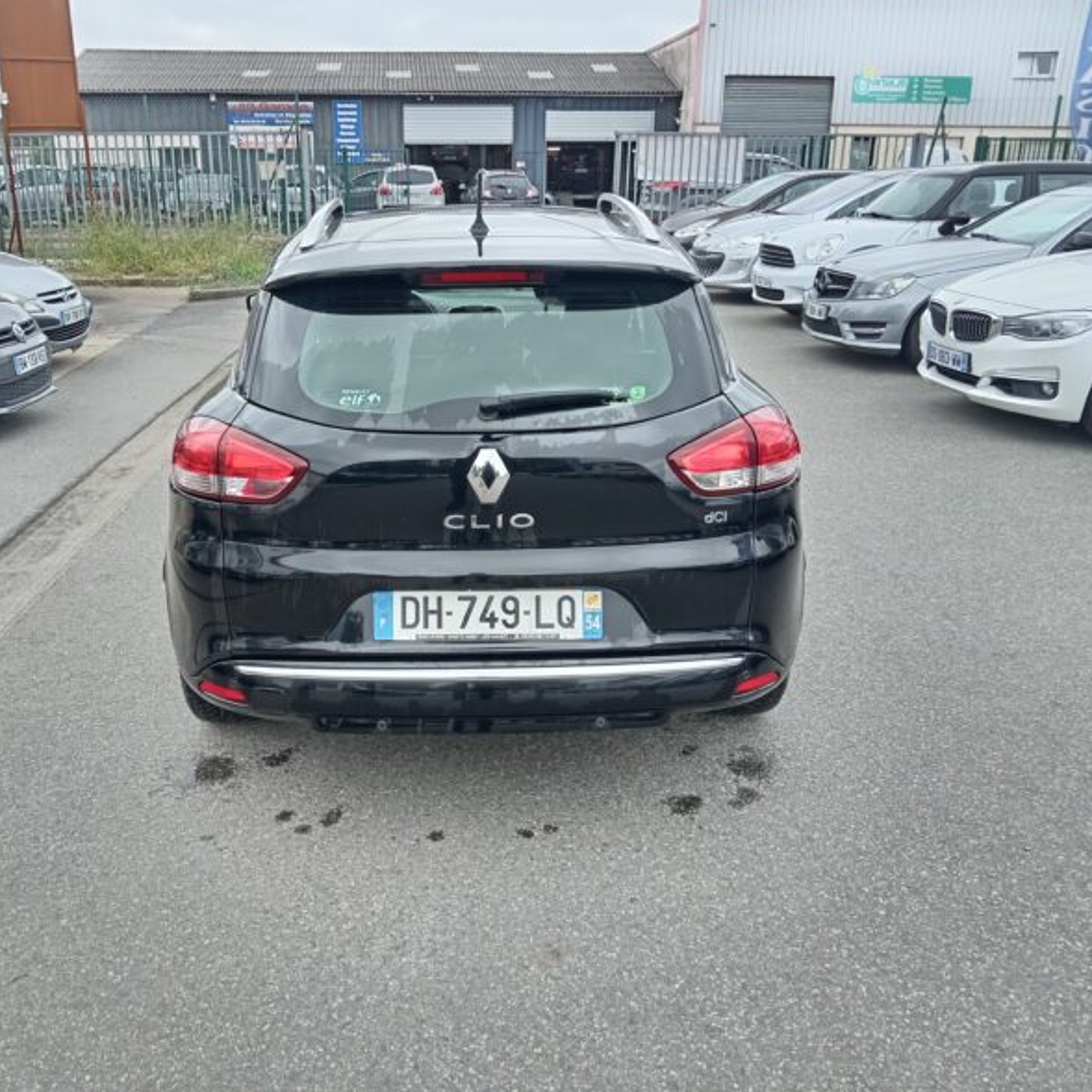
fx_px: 1071
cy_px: 543
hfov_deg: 53.9
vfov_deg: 54.0
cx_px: 471
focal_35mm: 30
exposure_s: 1/102
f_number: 1.8
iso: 100
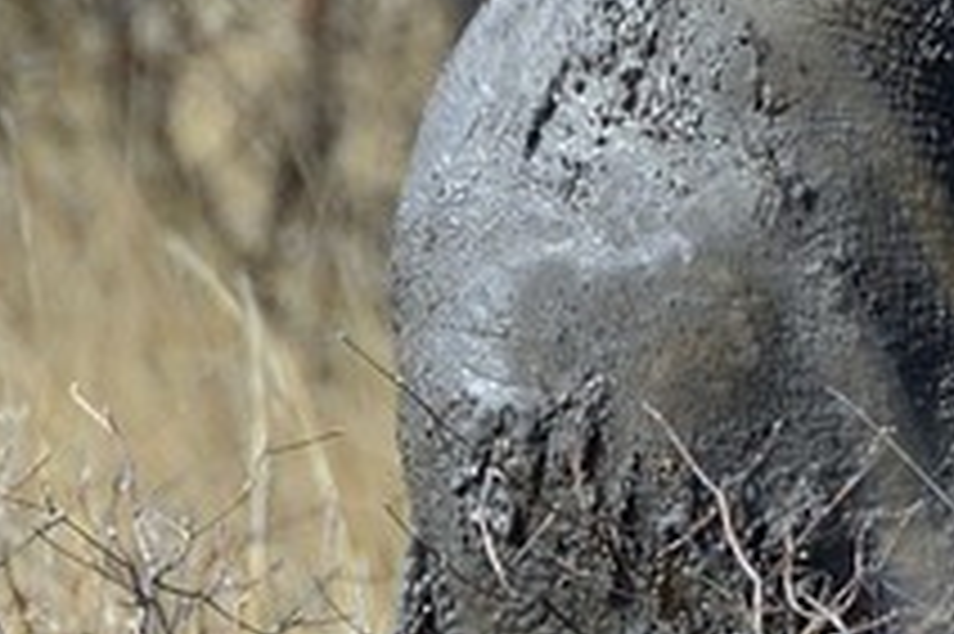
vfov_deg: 0.6
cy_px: -67
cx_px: 3154
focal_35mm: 2117
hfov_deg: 1.0
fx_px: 56055
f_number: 8
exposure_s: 1/500
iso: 400
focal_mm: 280
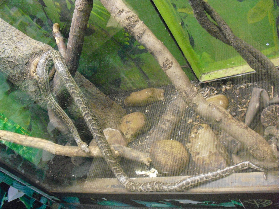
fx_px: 290
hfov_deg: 51.4
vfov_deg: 39.7
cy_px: 104
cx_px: 140
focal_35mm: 36
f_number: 3.1
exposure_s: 1/13
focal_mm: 6.3
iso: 800
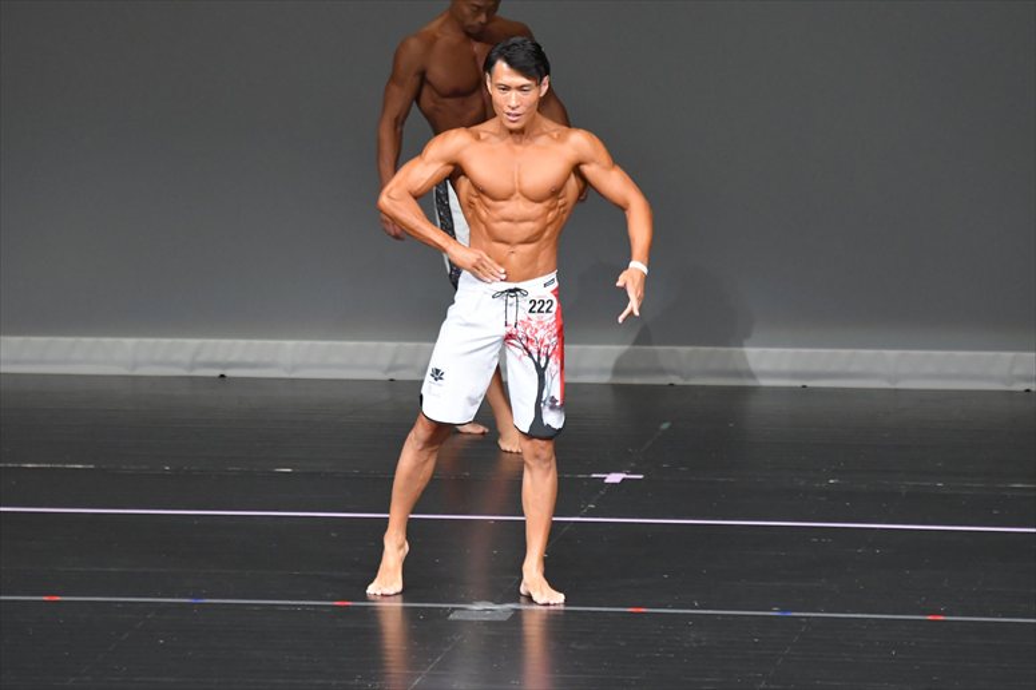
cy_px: 345
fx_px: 9924
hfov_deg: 6.0
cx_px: 518
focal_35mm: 345
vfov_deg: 4.0
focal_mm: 230
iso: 5000
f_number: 5.6
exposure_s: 1/400
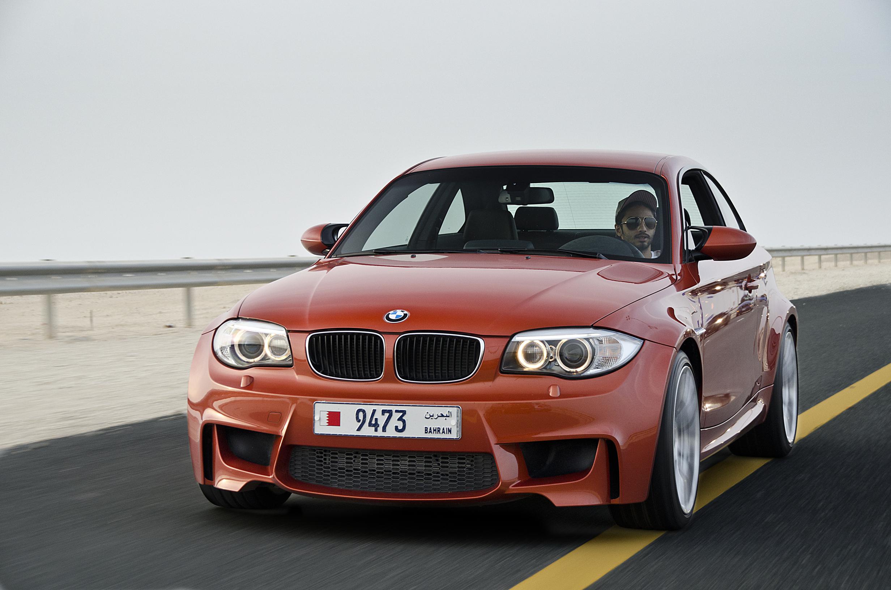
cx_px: 446
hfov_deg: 22.7
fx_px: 2223
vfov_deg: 15.1
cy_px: 295
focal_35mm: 90
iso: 640
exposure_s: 1/125
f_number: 5.6
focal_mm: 60
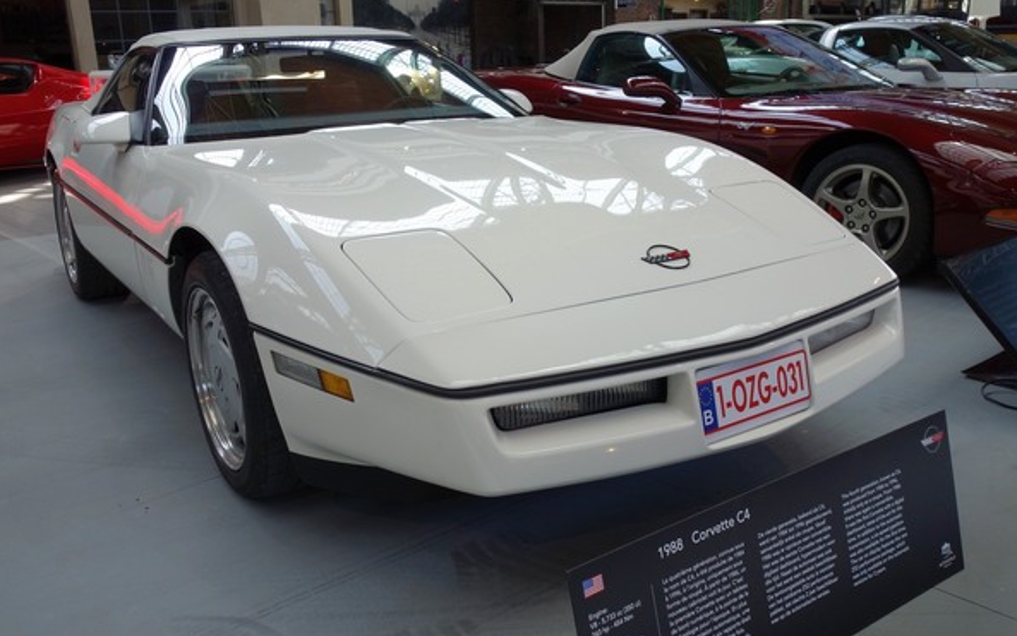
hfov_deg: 58.1
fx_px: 915
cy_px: 309
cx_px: 513
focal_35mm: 33
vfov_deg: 38.3
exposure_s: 1/100
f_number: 4.5
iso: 125
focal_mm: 11.89
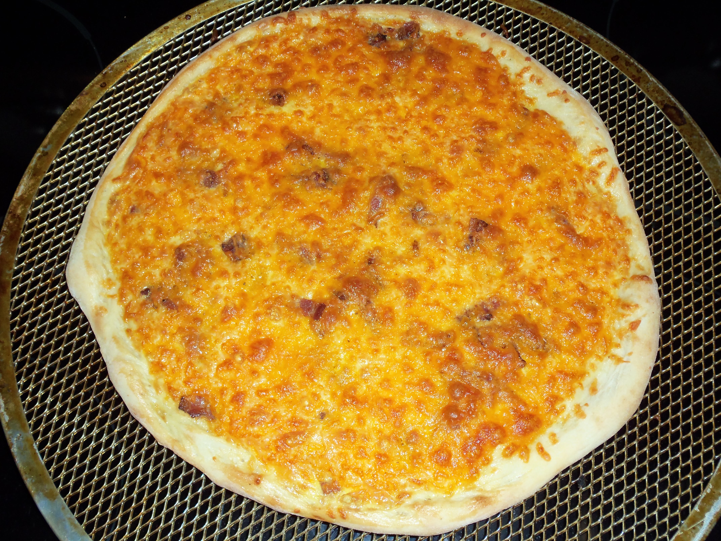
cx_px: 360
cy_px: 270
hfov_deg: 39.7
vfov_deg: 30.3
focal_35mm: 48
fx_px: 1000
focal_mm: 8.7
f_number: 3.9
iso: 100
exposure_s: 1/30
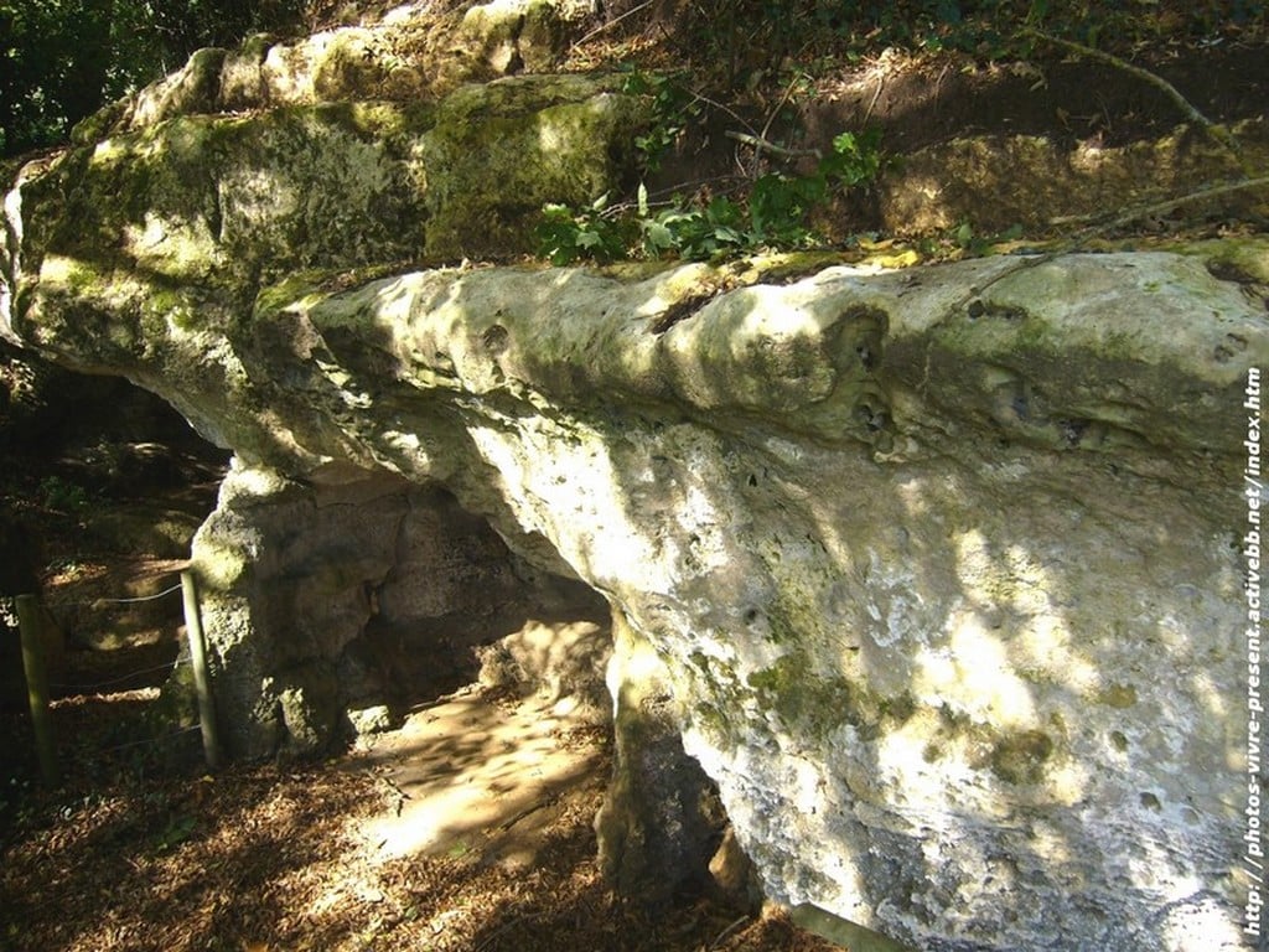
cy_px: 476
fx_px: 1283
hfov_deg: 52.6
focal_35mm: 35
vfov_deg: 40.7
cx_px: 634
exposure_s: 1/80
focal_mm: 5.8
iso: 80
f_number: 2.8
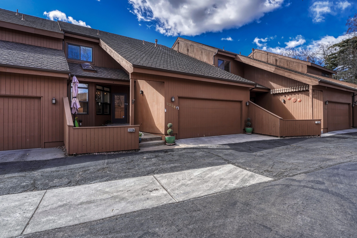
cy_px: 119
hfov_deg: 98.9
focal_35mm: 15
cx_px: 178
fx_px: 153
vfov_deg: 75.9
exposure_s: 1/8000
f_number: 8
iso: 400
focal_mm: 15.4
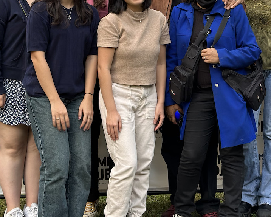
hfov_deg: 19.5
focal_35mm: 98
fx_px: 786
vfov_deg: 15.6
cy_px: 41
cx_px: 167
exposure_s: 1/73
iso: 125
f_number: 1.78
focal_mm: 6.86
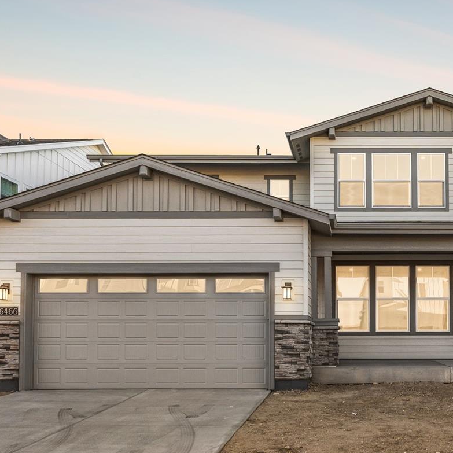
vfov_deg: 49.6
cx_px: 394
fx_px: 489
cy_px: 201
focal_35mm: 33
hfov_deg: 45.8
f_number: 8
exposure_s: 1/250
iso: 400
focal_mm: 19
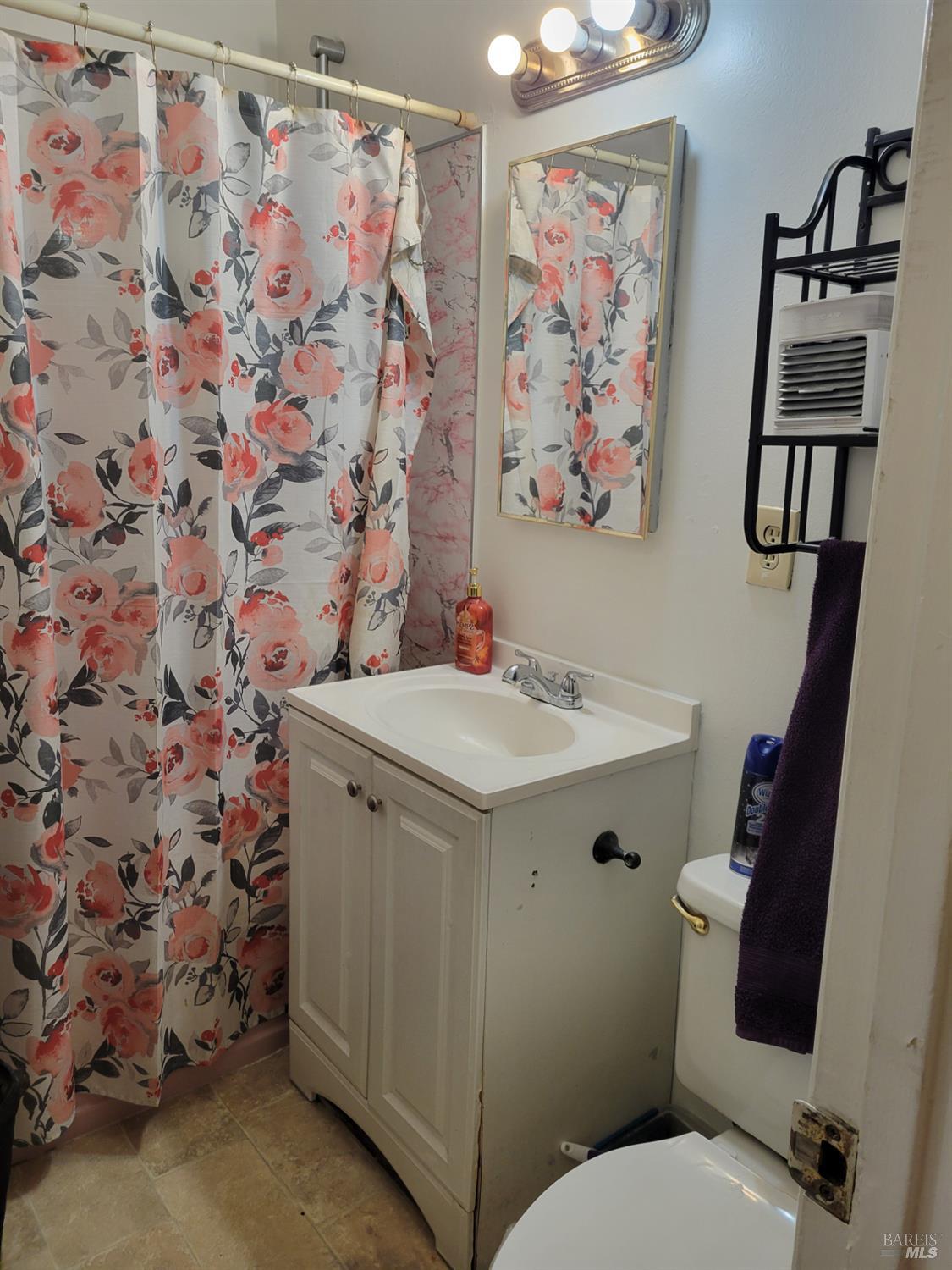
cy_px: 635
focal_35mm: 26
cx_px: 476
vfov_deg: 67.3
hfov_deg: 53.1
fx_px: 953
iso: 160
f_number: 1.8
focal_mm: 5.4
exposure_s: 1/120
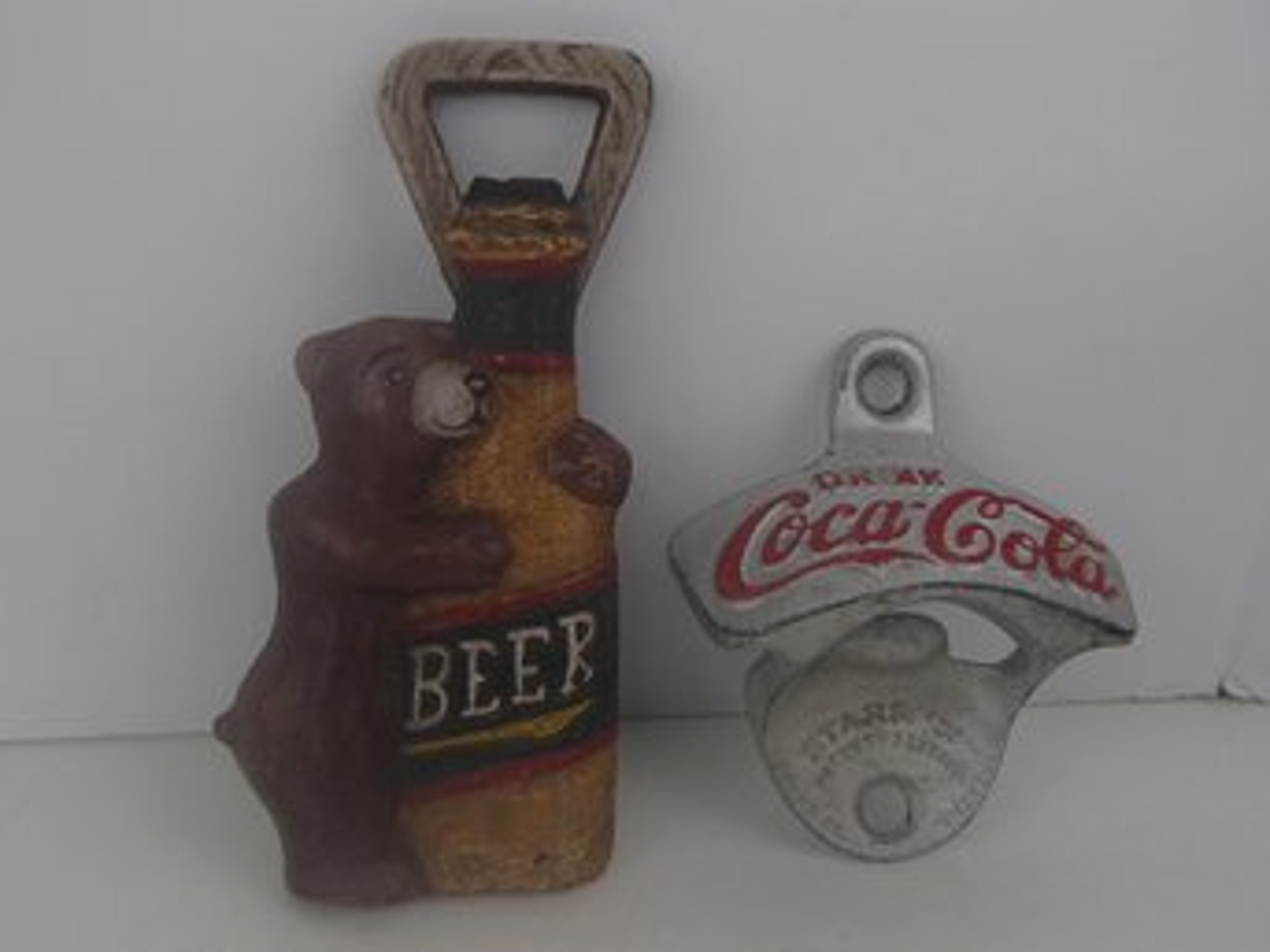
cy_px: 476
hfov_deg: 50.2
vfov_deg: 38.6
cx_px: 635
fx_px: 1357
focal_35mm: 37
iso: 125
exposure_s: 1/160
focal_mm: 6.64
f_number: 4.7
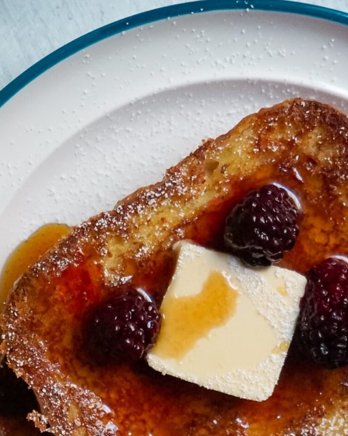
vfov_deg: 15.9
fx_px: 1546
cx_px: 202
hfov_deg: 12.8
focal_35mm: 120
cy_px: 366
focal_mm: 50
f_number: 5.6
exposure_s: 1/80
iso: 3200
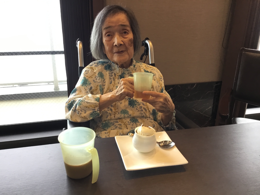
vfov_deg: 45.4
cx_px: 130
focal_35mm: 31
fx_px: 233
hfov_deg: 58.4
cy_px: 98
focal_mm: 3.3
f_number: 2.4
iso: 32
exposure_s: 1/30
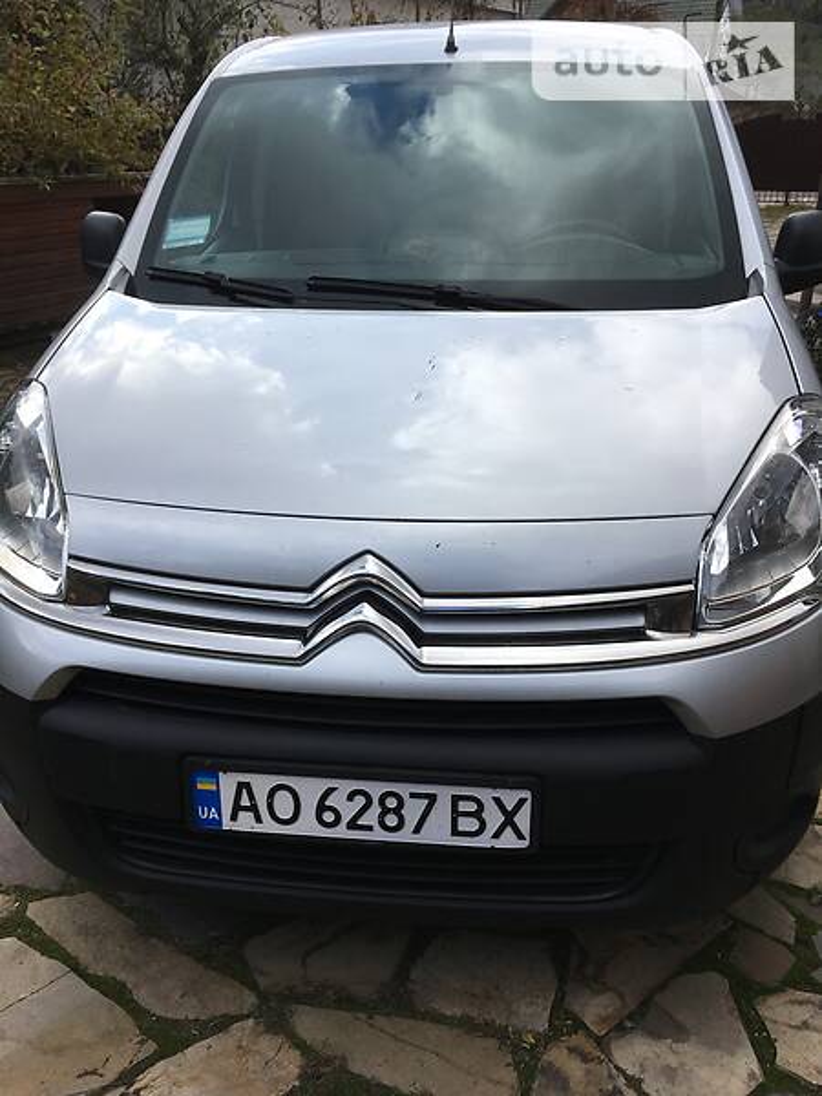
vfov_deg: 61.7
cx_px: 411
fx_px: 918
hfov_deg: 48.2
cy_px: 548
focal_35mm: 29
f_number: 2.2
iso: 25
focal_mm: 4.2
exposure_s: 1/777
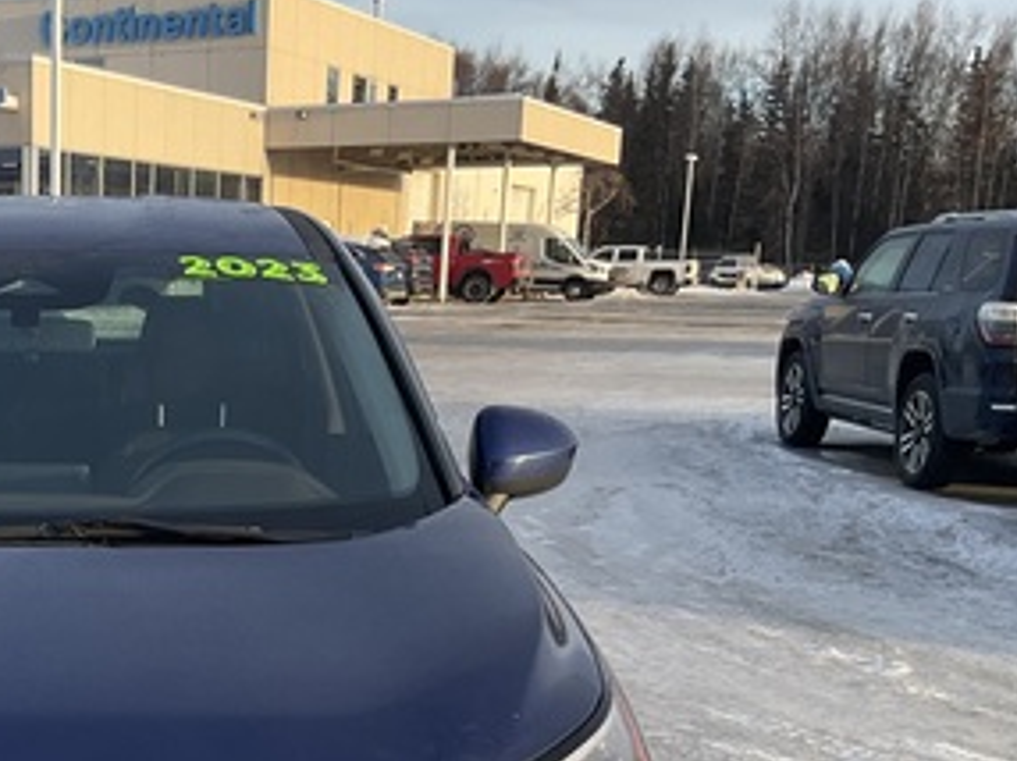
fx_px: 1908
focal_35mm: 65
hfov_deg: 28.5
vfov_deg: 21.7
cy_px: 768
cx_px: 64
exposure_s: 1/303
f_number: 1.8
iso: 25
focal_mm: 3
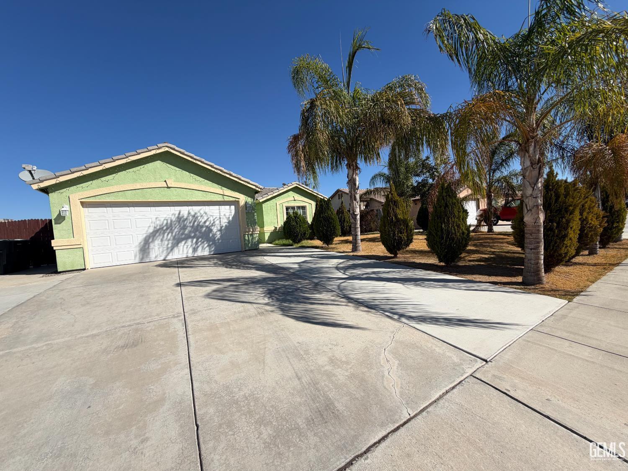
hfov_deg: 102.1
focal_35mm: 14
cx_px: 314
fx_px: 254
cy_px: 236
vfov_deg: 85.7
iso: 20
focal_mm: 2.22
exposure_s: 1/1211
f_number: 2.2
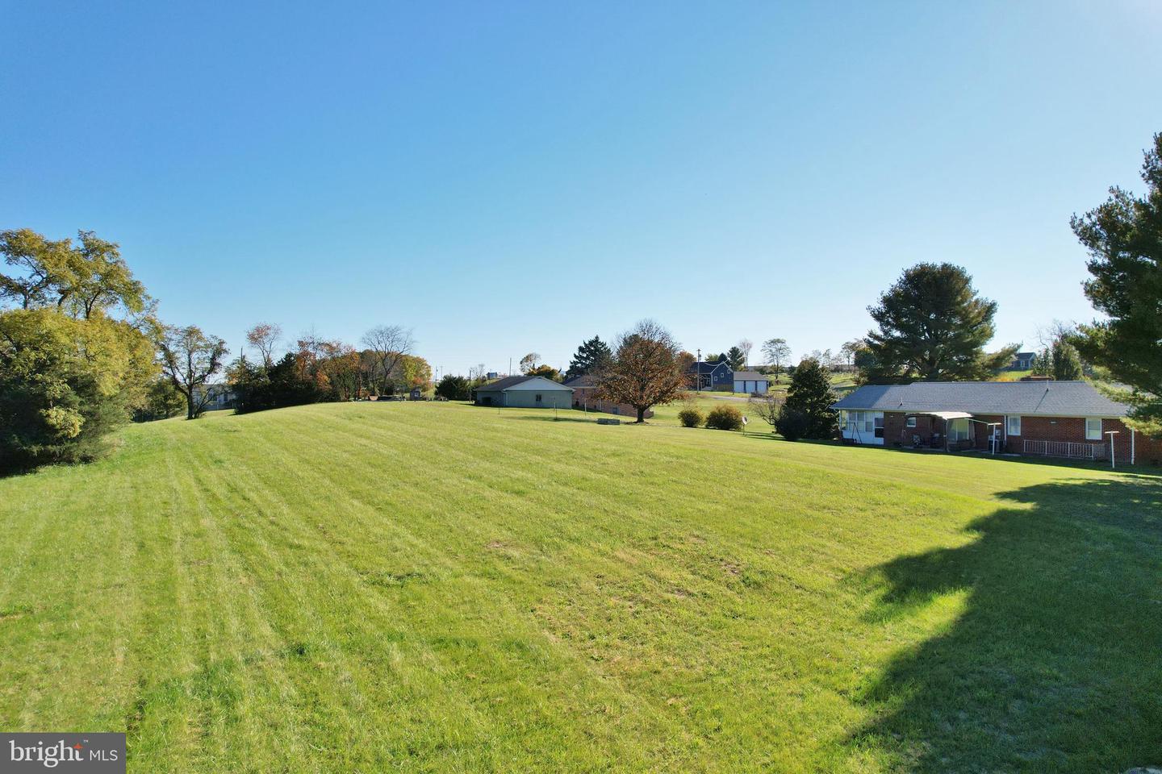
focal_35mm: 22
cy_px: 387
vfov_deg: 57.2
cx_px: 581
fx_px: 710
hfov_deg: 78.6
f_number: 2.8
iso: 140
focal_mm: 8.38
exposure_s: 1/2500
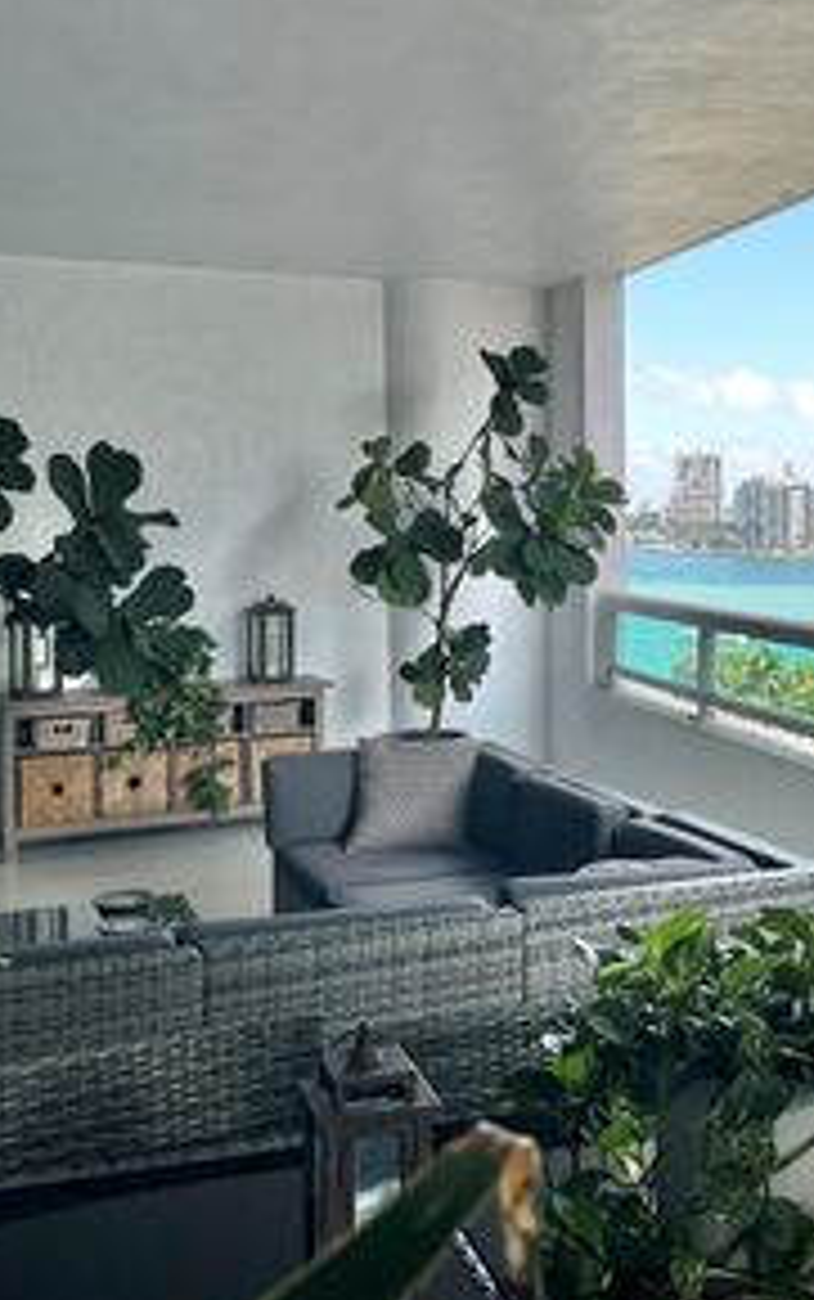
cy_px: 592
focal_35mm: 44
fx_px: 1559
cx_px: 571
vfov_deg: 45.2
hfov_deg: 29.0
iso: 80
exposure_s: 1/516
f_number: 1.78
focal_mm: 6.86
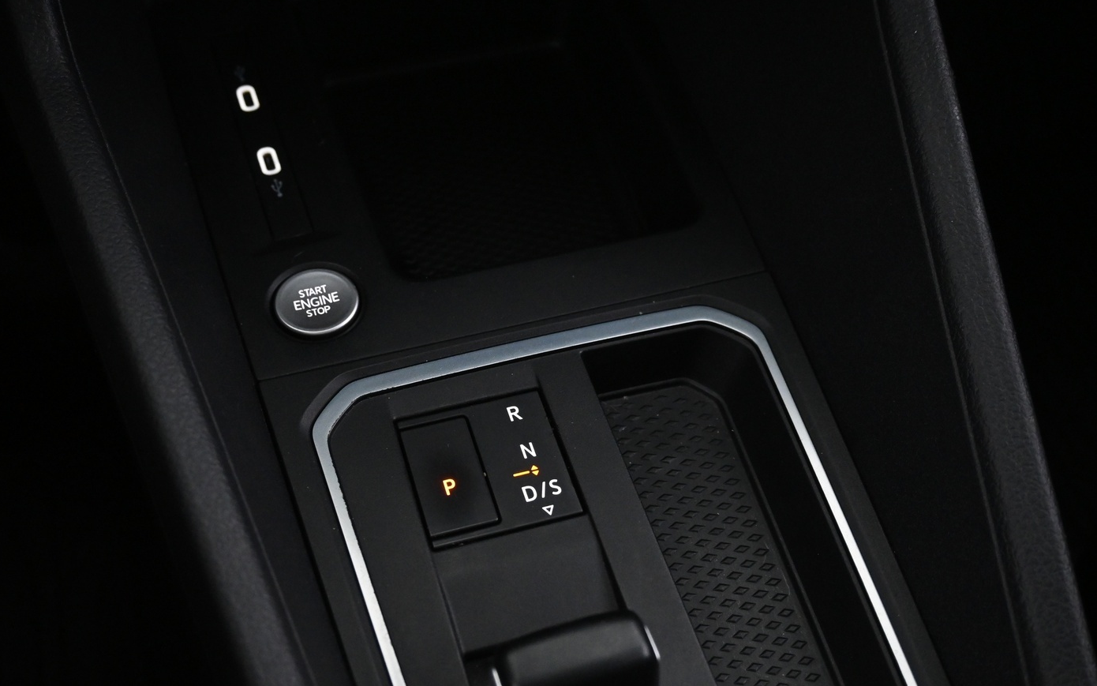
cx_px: 490
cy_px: 388
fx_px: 1145
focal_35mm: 38
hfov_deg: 51.1
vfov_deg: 33.3
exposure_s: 1/30
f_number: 4
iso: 2800
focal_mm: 21.5
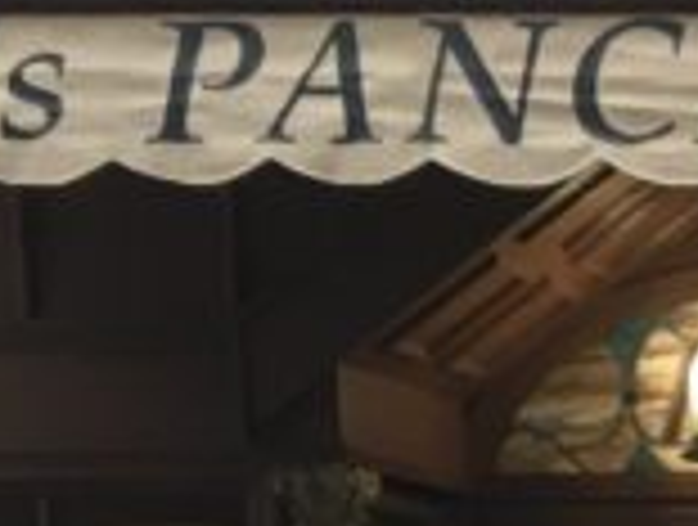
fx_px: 3860
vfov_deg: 7.3
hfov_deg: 8.9
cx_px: 1896
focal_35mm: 191
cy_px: 1254
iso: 80
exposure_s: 1/30
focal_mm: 4.15
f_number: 2.2
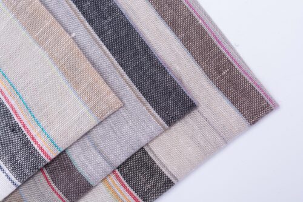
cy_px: 101
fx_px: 694
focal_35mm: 82
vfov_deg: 16.5
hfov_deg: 24.6
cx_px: 152
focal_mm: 55
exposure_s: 1/125
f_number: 11
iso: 100
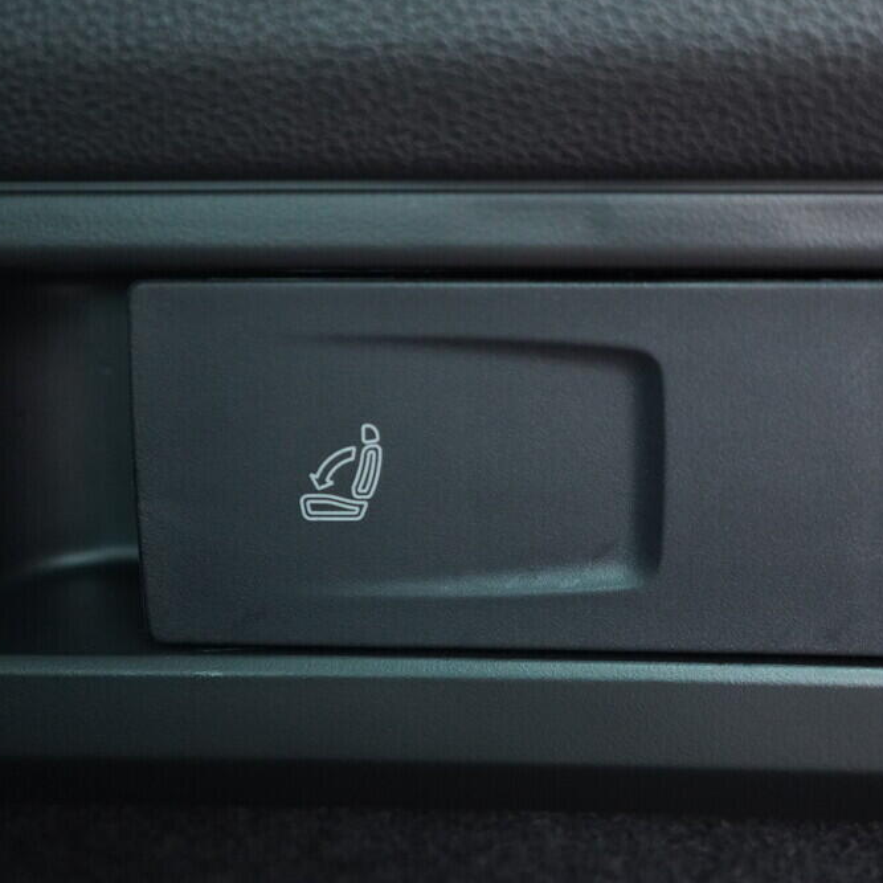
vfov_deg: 36.1
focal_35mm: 47
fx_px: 1356
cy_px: 435
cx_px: 487
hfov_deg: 36.0
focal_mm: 24
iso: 2000
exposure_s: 1/40
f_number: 2.8
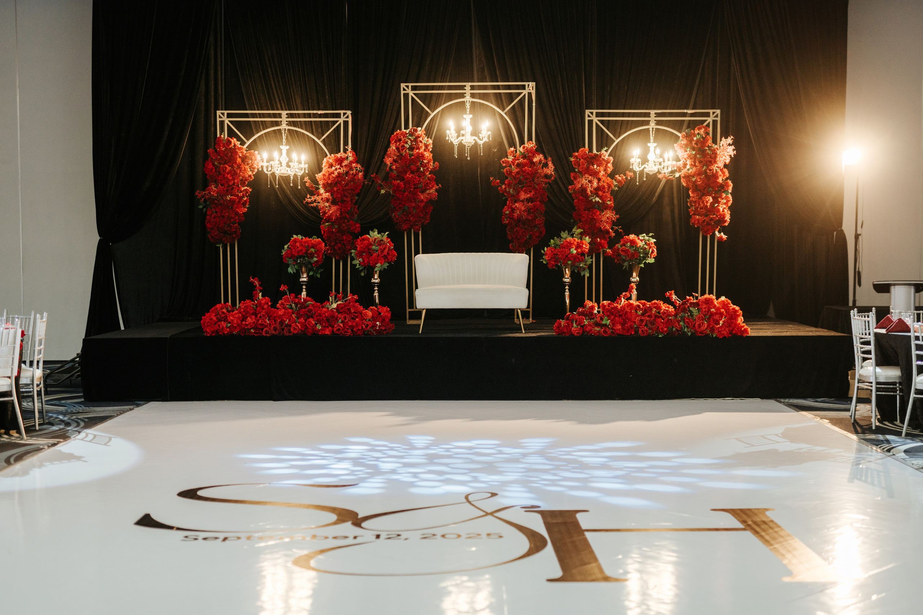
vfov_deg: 27.0
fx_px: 1282
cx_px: 462
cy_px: 308
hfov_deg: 39.6
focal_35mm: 50
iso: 1000
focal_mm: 50
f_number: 1.8
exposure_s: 1/160
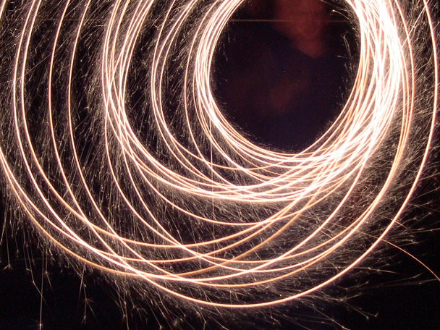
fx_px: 1017
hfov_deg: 24.4
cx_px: 200
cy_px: 172
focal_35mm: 80
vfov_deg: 18.4
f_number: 7.6
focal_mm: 8
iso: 100
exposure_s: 8
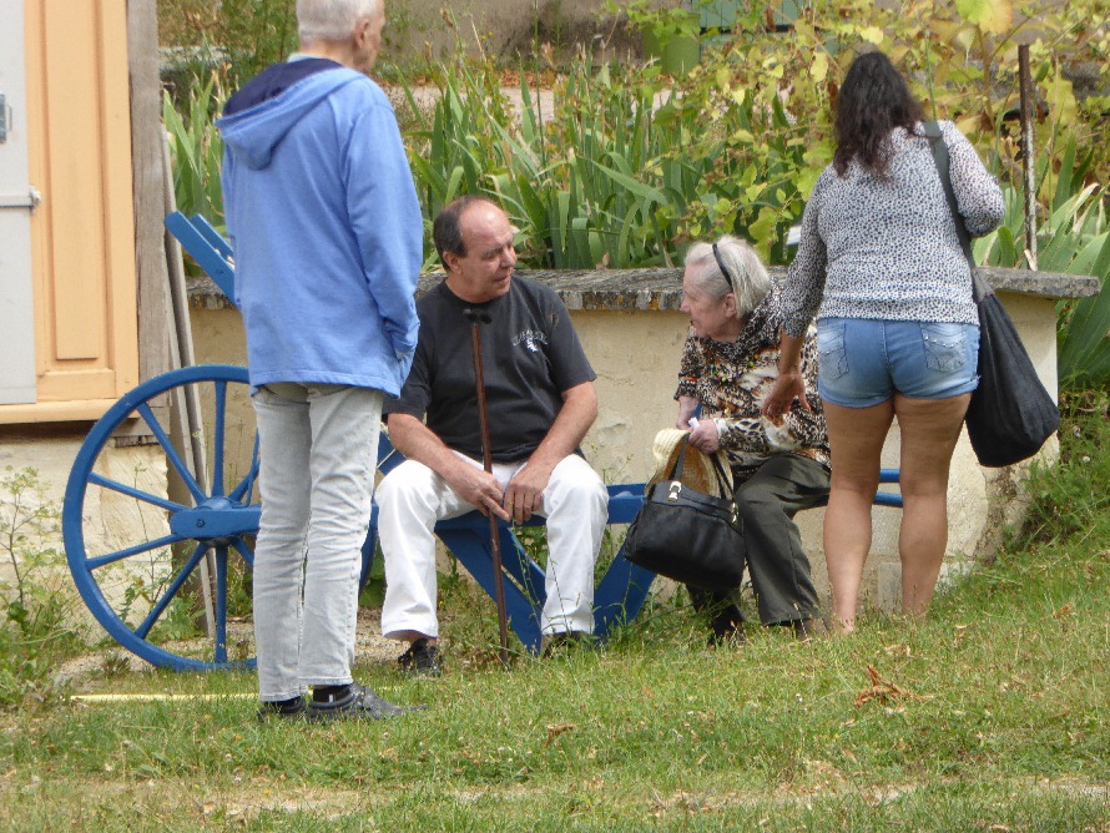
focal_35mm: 265
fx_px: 8500
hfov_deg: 7.5
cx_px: 555
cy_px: 416
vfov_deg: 5.6
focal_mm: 47.5
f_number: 5.6
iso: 100
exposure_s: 1/125
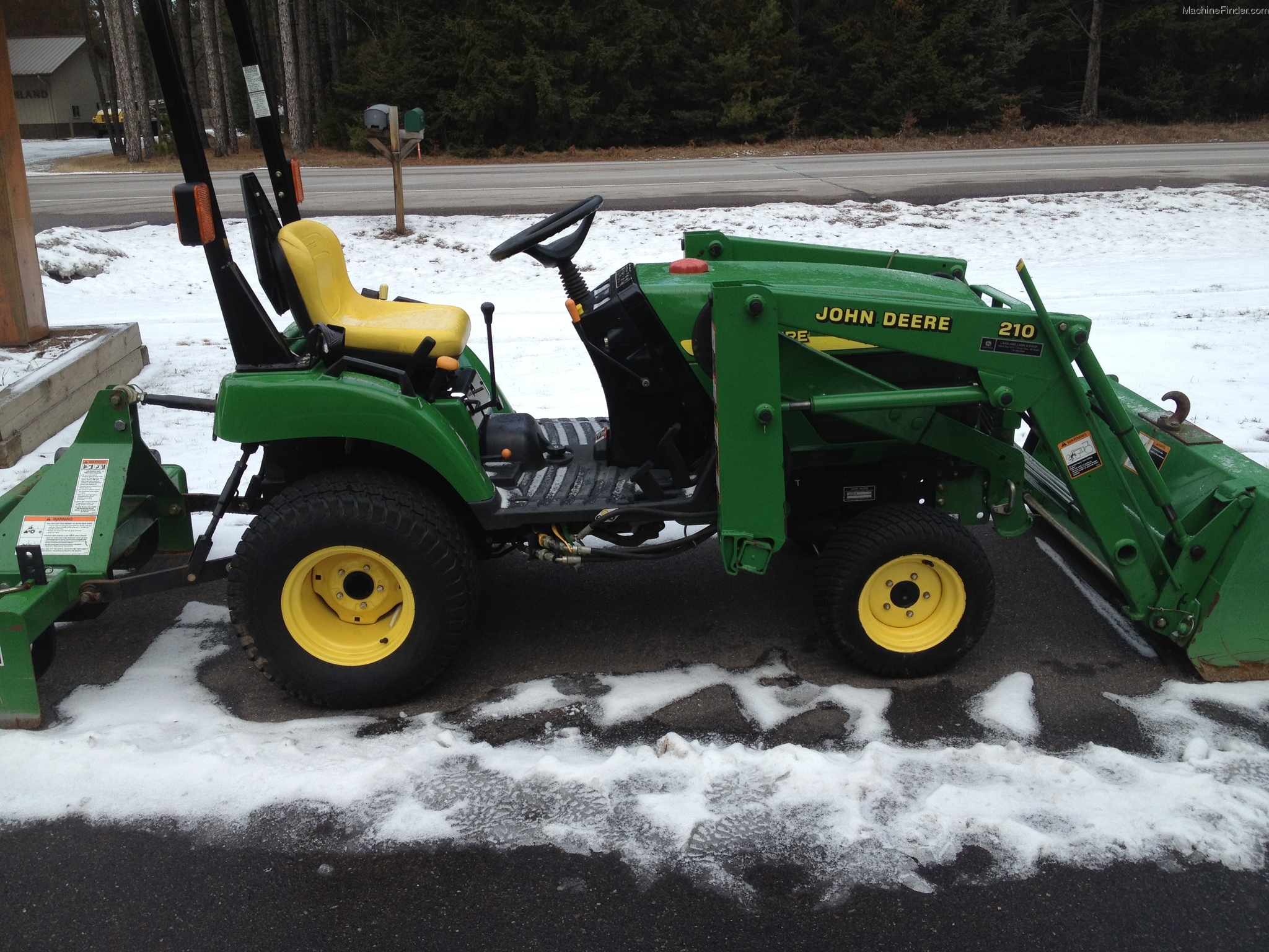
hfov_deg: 52.6
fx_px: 1283
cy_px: 476
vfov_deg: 40.7
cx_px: 634
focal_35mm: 35
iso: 64
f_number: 2.4
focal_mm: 4.28
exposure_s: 1/511
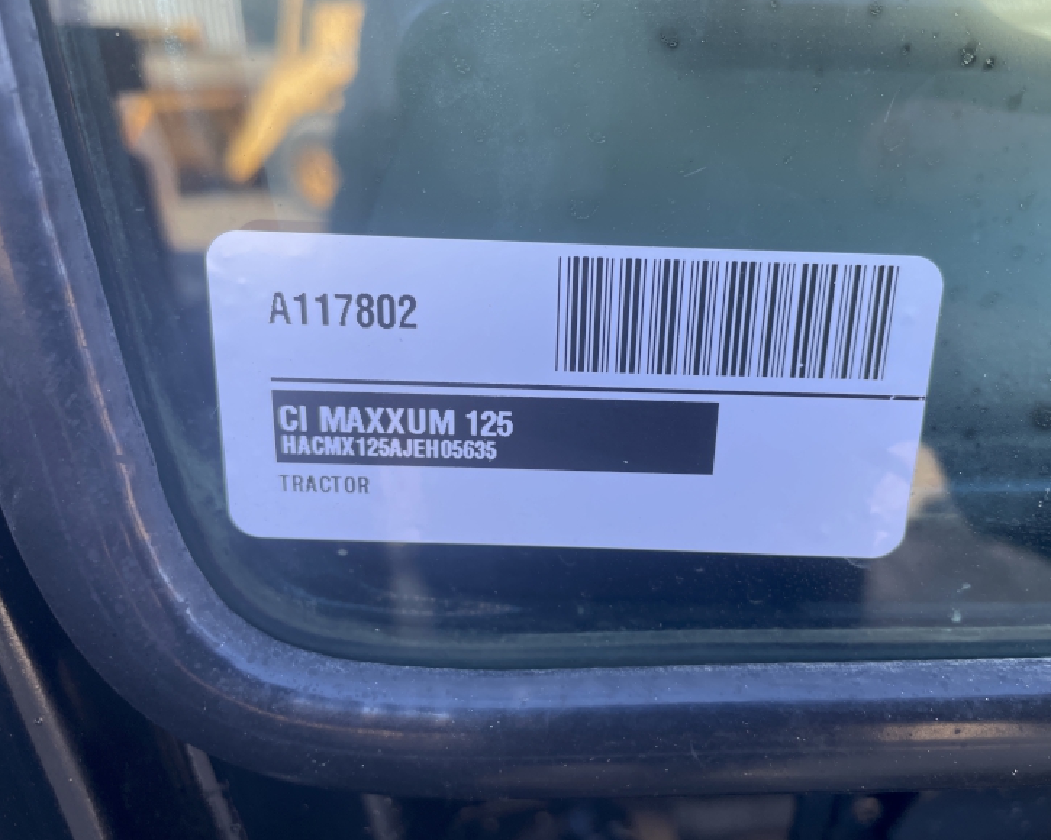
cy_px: 407
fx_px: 871
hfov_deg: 62.1
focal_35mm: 28
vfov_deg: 51.5
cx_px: 577
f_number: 1.6
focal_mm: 4.2
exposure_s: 1/176
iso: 32
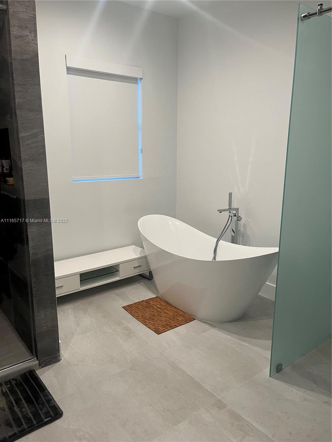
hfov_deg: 53.1
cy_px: 221
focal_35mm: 26
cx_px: 166
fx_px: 332
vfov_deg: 67.3
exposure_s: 1/60
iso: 100
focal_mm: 5.1
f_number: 1.6
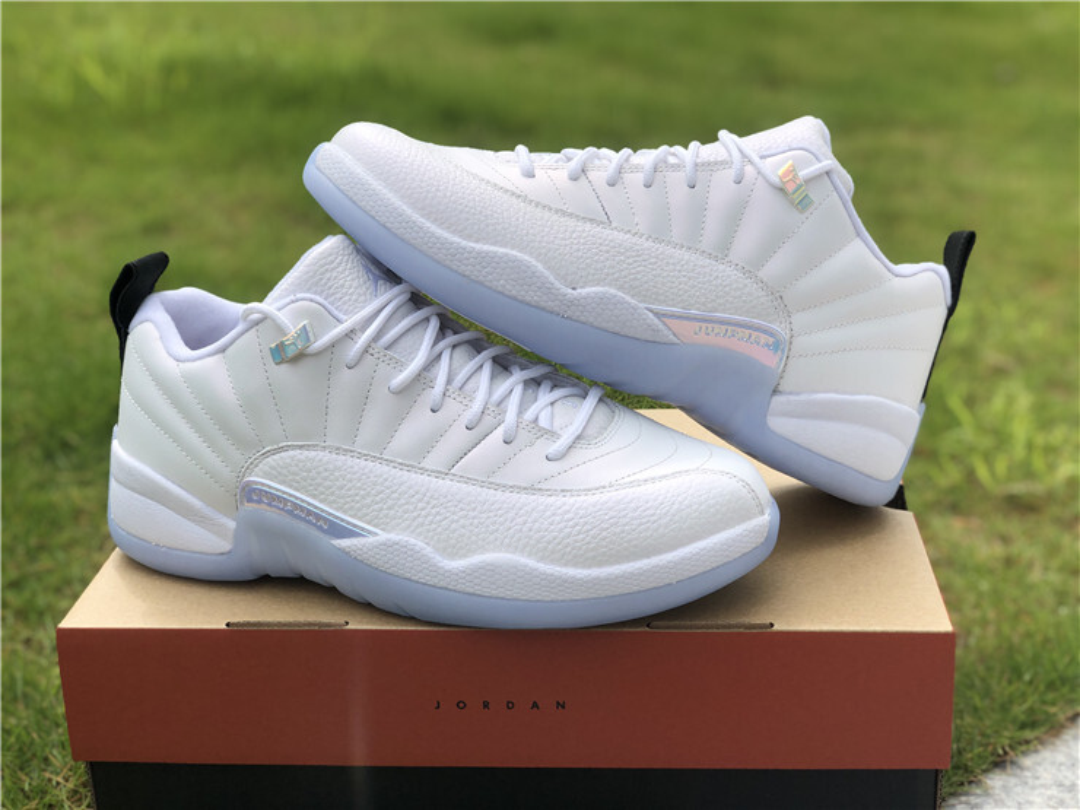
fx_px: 1622
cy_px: 405
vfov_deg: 28.0
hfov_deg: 36.8
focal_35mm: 52
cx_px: 540
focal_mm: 6
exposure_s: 1/1143
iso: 16
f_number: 2.4
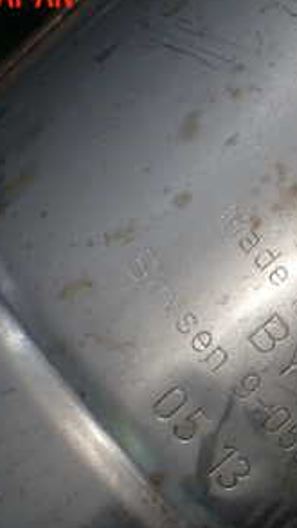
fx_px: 937
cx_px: 286
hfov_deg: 17.6
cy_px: 378
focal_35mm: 67
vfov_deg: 31.0
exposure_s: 1/125
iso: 125
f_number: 2.3
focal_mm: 5.4
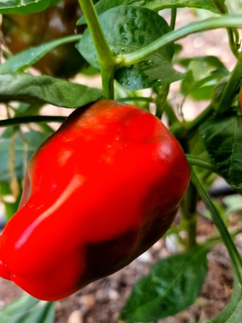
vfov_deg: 53.1
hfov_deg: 41.5
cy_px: 209
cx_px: 91
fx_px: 317
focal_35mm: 34
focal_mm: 6.4
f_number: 1.8
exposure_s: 1/50
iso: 160
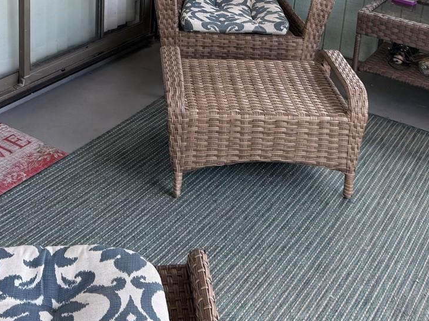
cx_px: 207
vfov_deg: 25.8
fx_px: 657
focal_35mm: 53
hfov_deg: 36.2
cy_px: -14
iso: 64
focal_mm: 6.76
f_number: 1.78
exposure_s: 1/176
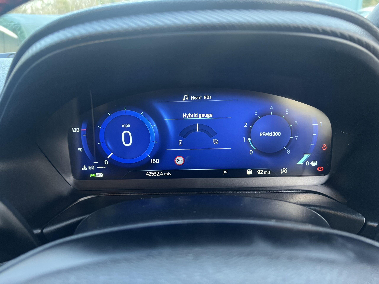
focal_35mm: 26
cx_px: 190
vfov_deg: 53.1
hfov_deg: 67.3
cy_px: 142
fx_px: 285
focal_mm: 5.7
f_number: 1.5
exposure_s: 1/47
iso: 500
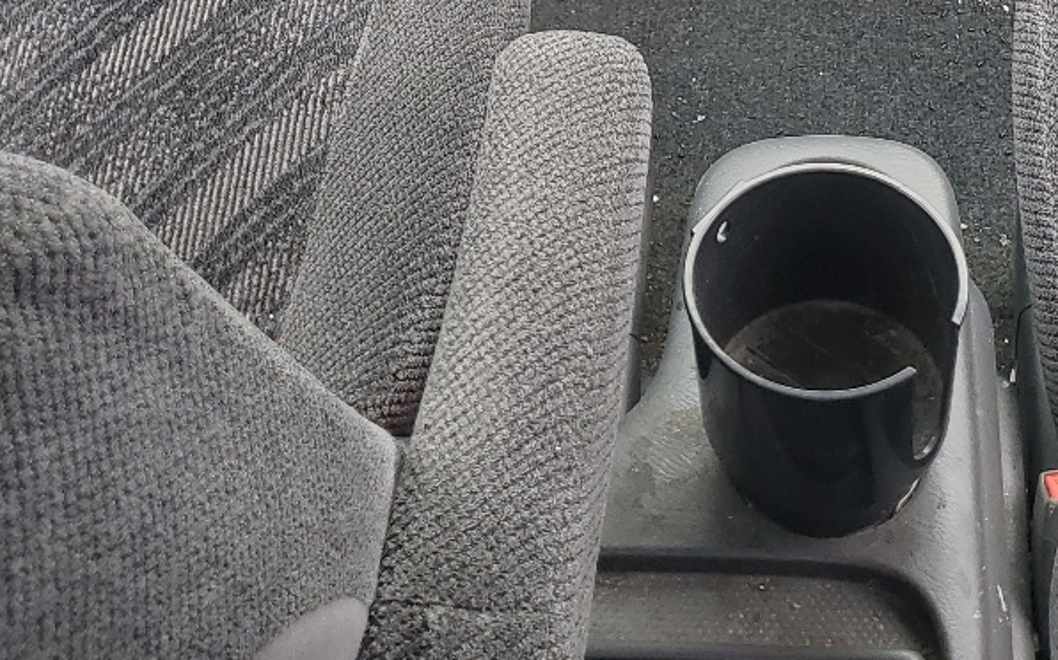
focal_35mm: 74
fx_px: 2133
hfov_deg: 27.6
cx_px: 760
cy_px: -289
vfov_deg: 16.3
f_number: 1.5
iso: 50
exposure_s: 1/278
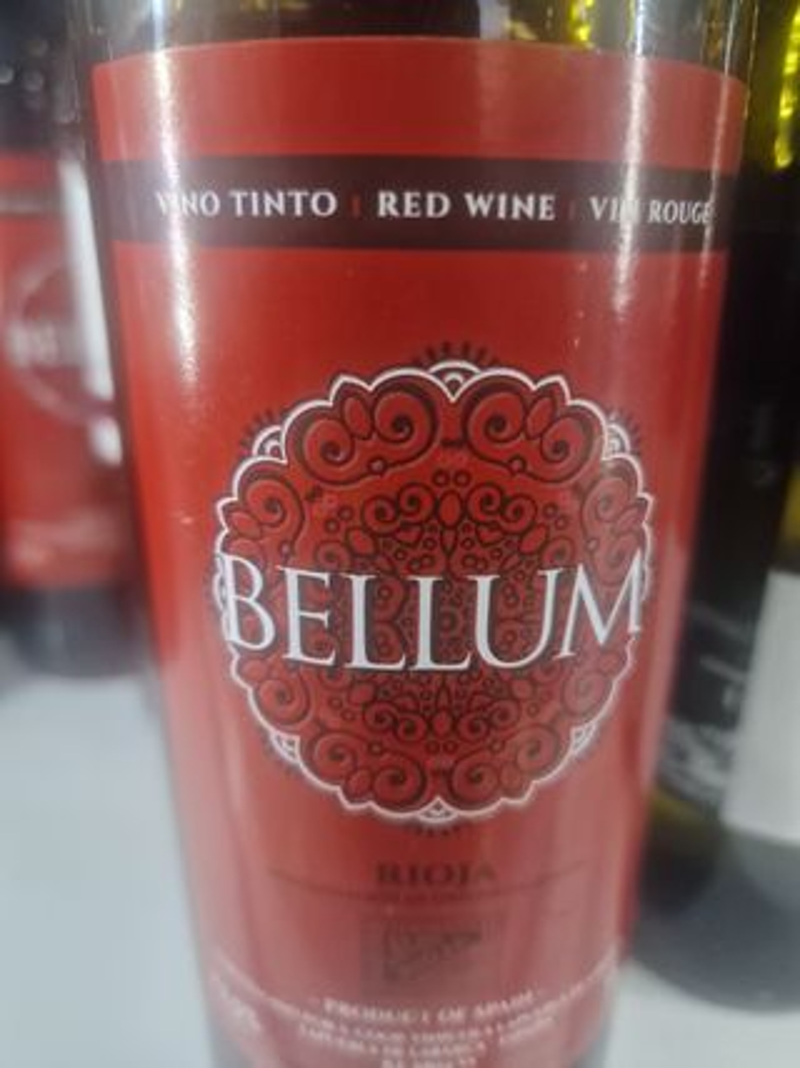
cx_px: 400
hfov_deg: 58.9
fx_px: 709
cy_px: 534
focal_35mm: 23
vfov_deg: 73.9
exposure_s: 1/100
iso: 320
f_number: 1.8
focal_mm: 6.4
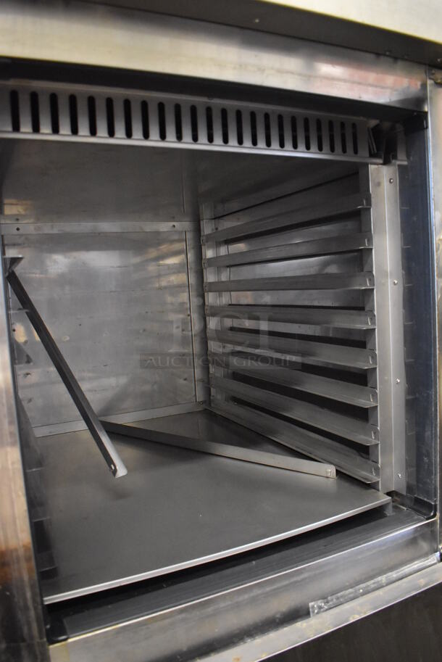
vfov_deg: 67.3
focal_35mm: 27
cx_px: 221
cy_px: 331
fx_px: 496
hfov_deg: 48.0
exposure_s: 1/125
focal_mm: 18
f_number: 3.5
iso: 5600
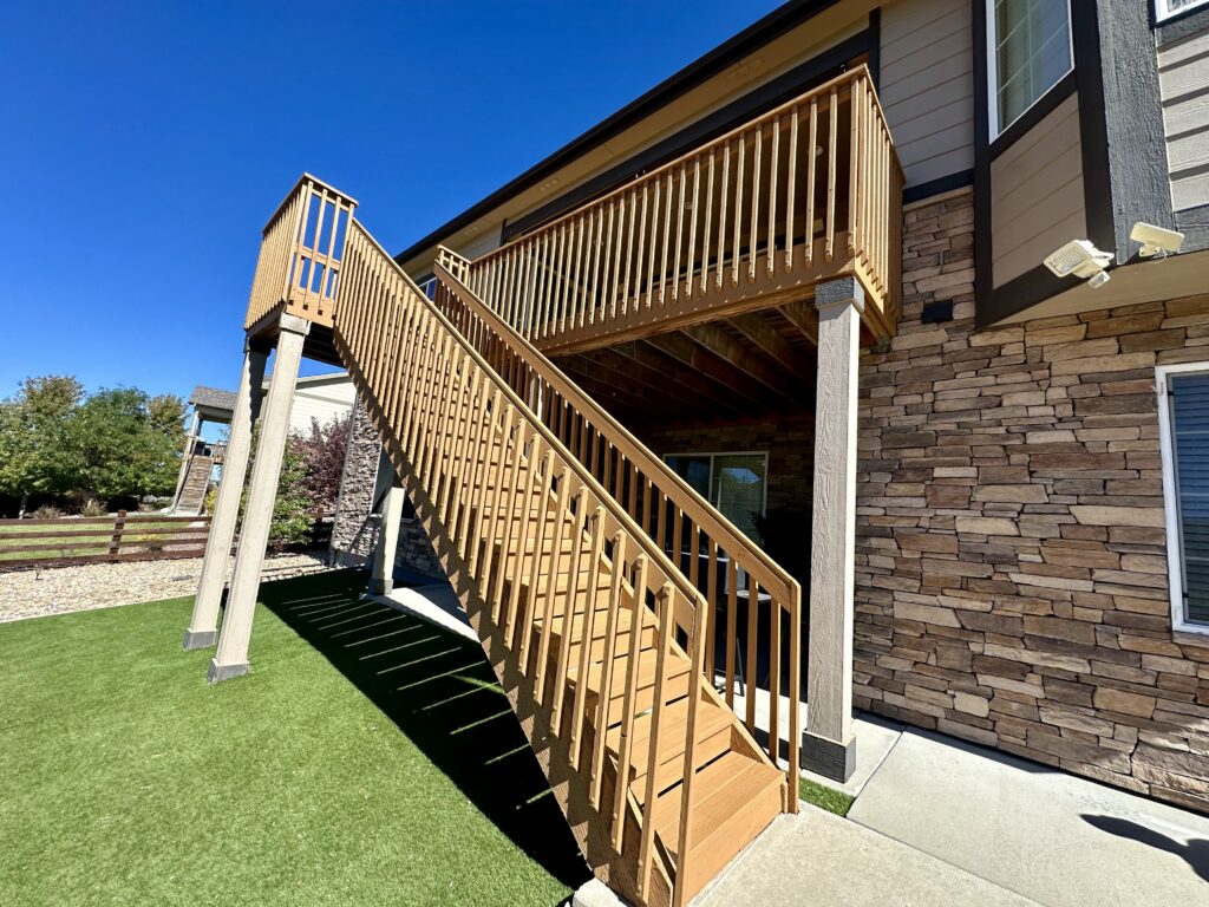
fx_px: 489
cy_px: 454
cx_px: 604
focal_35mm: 14
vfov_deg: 85.7
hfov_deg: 102.1
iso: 50
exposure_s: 1/1261
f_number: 2.2
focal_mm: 2.22
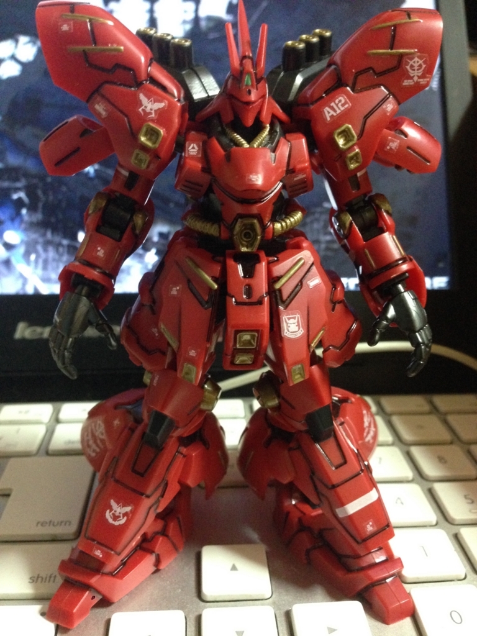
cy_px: 318
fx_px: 606
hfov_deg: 42.9
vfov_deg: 55.4
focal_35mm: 33
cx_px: 238
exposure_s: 1/15
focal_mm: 4.12
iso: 500
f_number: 2.4
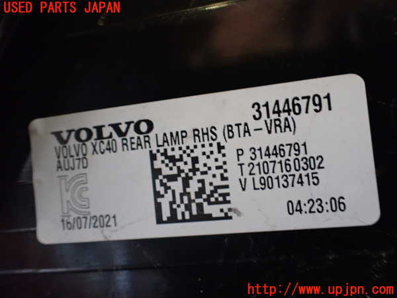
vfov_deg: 46.8
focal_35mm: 30
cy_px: 149
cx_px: 198
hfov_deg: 60.0
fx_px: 344
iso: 800
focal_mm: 5.4
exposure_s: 1/50
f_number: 2.3
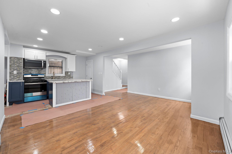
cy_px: 77
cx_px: 116
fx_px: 90
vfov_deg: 81.2
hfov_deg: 104.3
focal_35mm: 14
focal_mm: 14
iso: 200
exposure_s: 1/3
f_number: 10
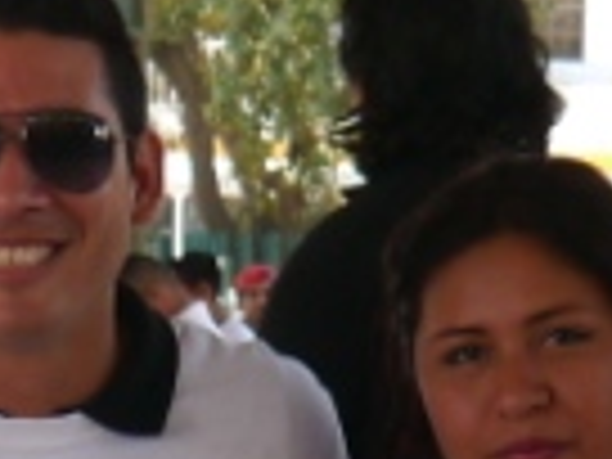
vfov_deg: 6.3
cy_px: 1030
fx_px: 3996
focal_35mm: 226
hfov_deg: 8.7
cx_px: 135
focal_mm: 15
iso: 200
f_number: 5
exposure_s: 1/100
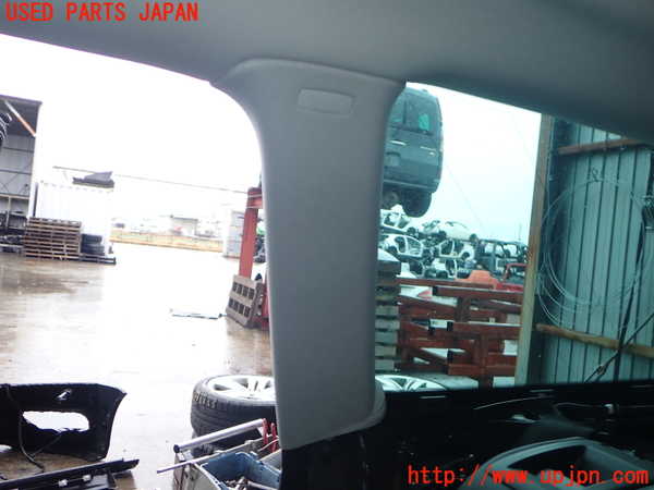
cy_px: 245
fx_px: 567
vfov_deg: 46.8
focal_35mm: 30
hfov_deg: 60.0
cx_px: 327
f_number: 2.3
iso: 100
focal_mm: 5.4
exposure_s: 1/100
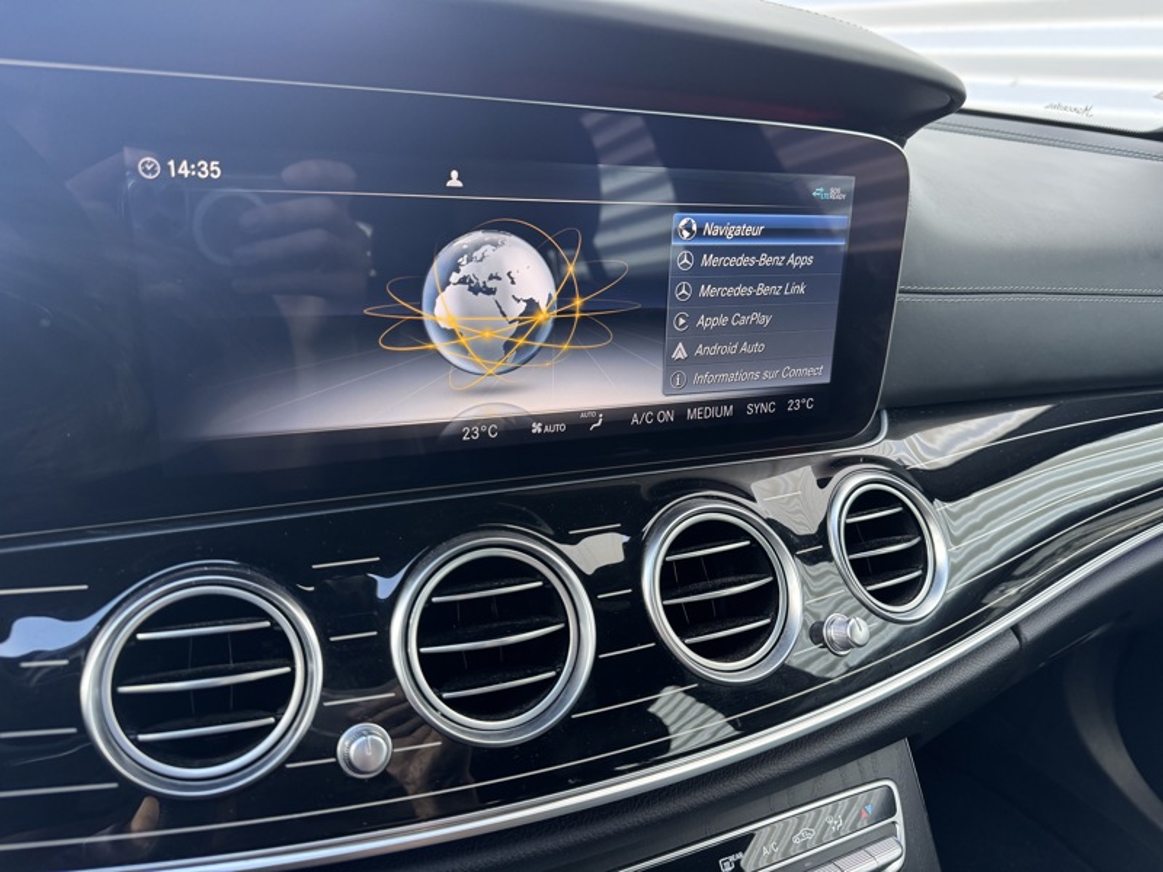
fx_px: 806
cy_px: 436
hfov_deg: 71.6
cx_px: 582
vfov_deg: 56.8
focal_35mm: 24
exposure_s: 1/113
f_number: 1.78
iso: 160
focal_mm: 6.76
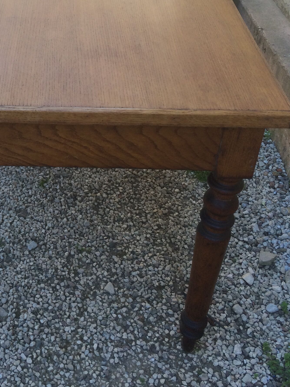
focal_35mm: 53
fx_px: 592
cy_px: 101
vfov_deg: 35.4
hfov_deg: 27.1
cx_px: 65
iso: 32
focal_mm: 4.15
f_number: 2.2
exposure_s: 1/172
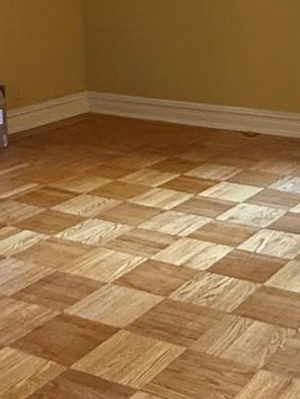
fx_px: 762
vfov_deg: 29.2
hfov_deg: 22.0
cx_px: 245
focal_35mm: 66
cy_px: 135
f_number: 2.2
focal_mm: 2.22
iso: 800
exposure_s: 1/60
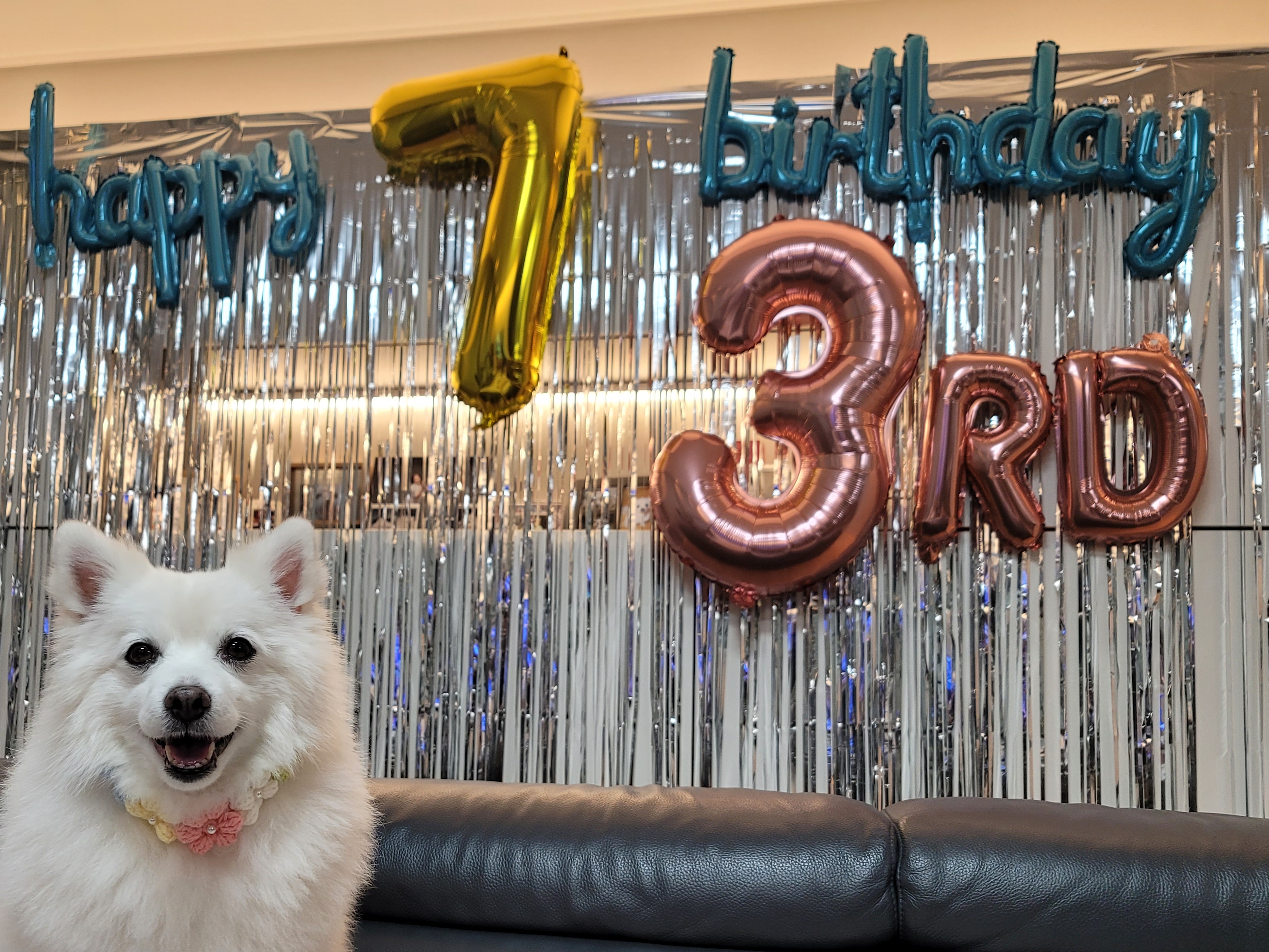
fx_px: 1173
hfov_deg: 56.5
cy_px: 589
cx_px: 521
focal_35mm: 32
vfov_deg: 43.8
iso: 100
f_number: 1.8
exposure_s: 1/120
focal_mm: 7
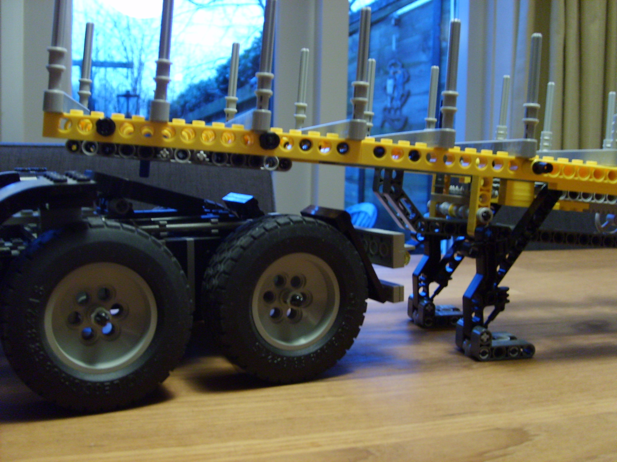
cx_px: 308
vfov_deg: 40.7
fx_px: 624
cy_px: 231
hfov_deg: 52.6
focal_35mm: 35
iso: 140
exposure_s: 1/6
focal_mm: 5.8
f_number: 2.8
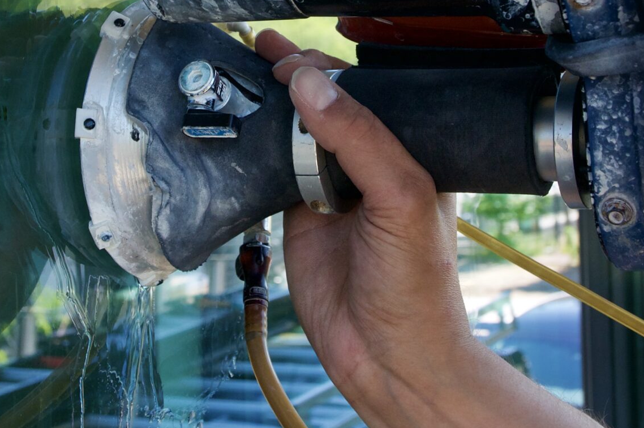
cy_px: -5
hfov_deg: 25.0
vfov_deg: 16.5
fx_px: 1447
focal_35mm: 81
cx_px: 264
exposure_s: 1/160
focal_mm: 24
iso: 400
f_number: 6.3
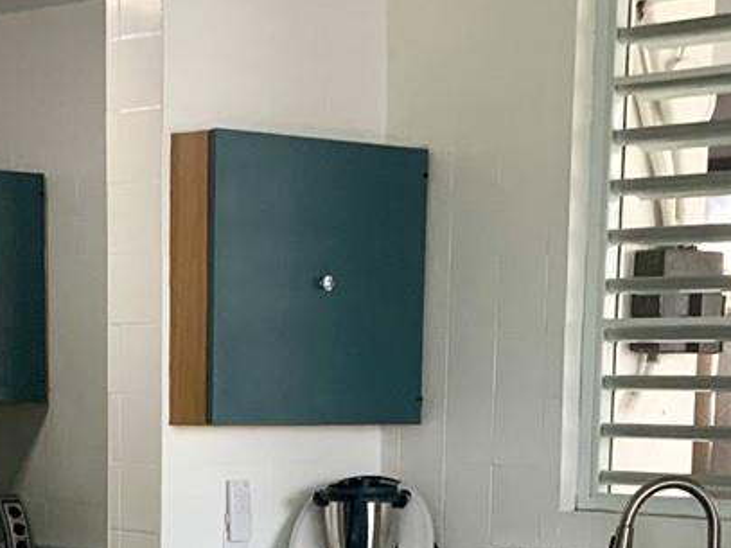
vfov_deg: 12.4
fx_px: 2407
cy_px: 787
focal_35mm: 114
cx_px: 260
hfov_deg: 17.2
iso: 32
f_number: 1.8
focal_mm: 3
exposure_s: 1/120
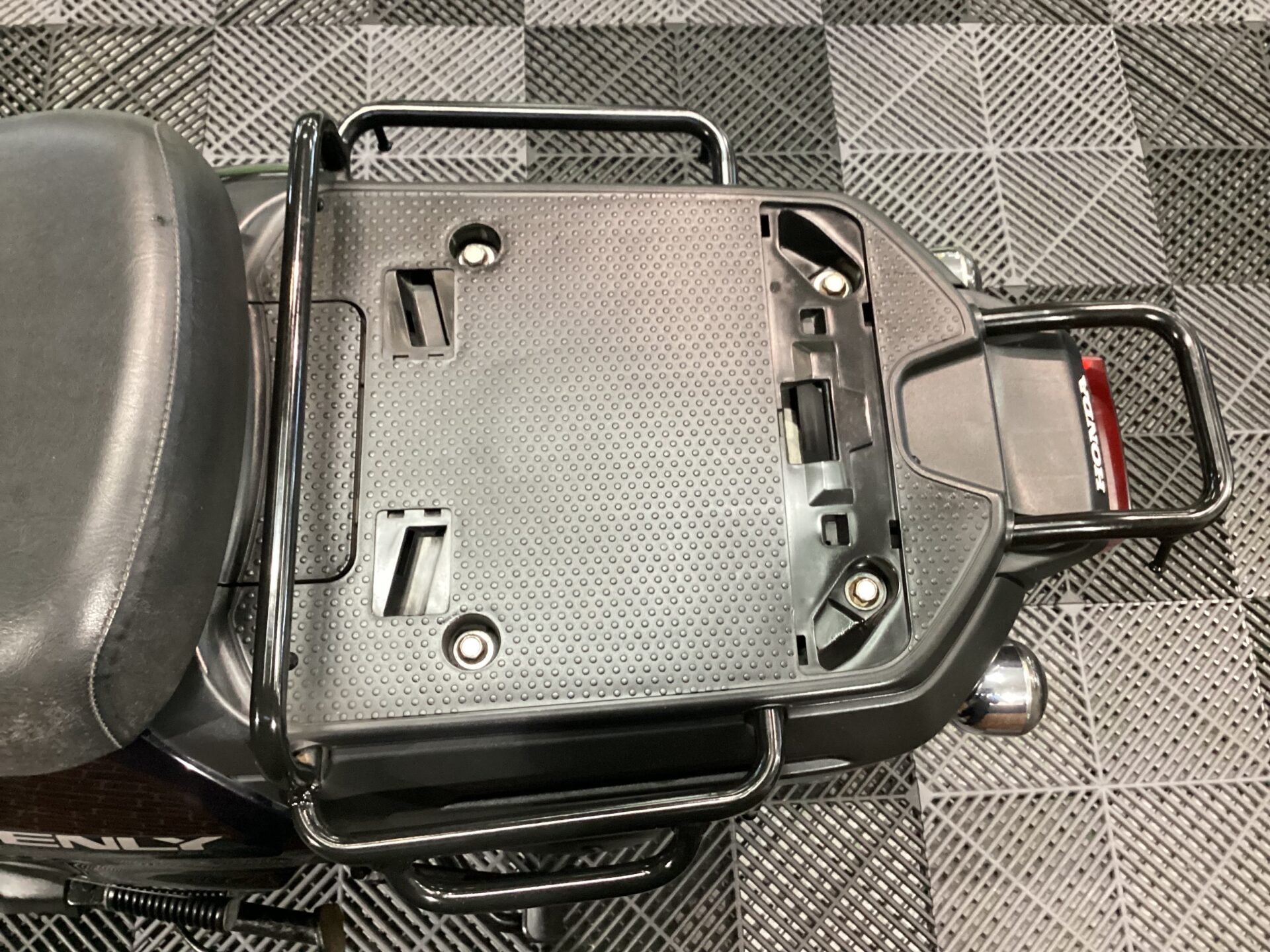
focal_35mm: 31
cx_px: 635
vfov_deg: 45.4
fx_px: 1137
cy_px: 476
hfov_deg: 58.4
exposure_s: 1/40
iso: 320
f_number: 2.4
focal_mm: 3.3
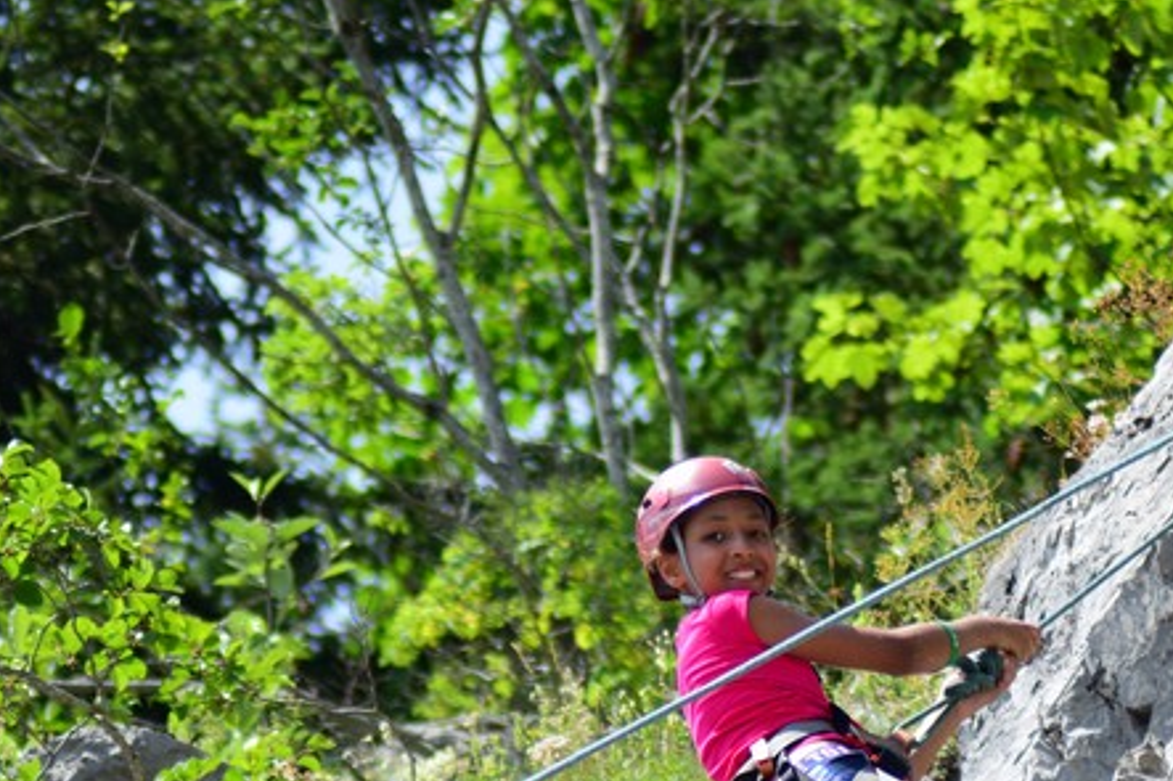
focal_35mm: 468
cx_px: 776
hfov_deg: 4.4
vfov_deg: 2.9
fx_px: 15248
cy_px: 774
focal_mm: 135
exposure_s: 1/1250
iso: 320
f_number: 4.2
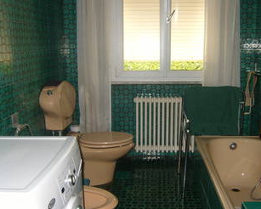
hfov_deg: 45.8
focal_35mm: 40
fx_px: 309
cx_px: 136
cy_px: 110
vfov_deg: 37.4
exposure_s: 1/30
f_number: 2.8
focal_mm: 7.4
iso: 100
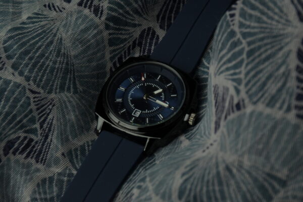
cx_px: 152
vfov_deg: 9.7
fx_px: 1195
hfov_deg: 14.4
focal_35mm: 142
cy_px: 101
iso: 2500
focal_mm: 95
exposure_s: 1/500
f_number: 11
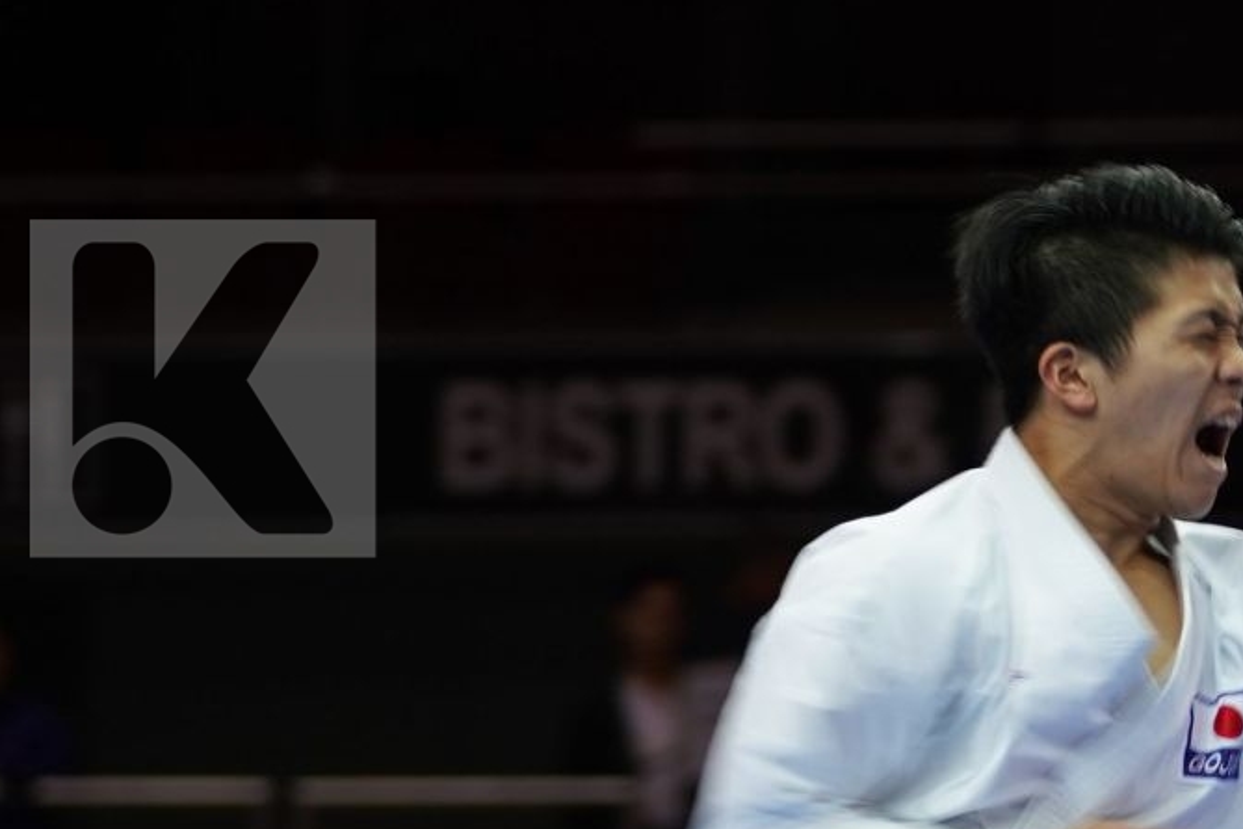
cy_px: 1046
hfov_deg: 5.3
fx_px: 13465
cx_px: 1462
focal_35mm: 390
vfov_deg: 3.5
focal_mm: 97
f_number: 2.8
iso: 250
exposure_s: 1/80
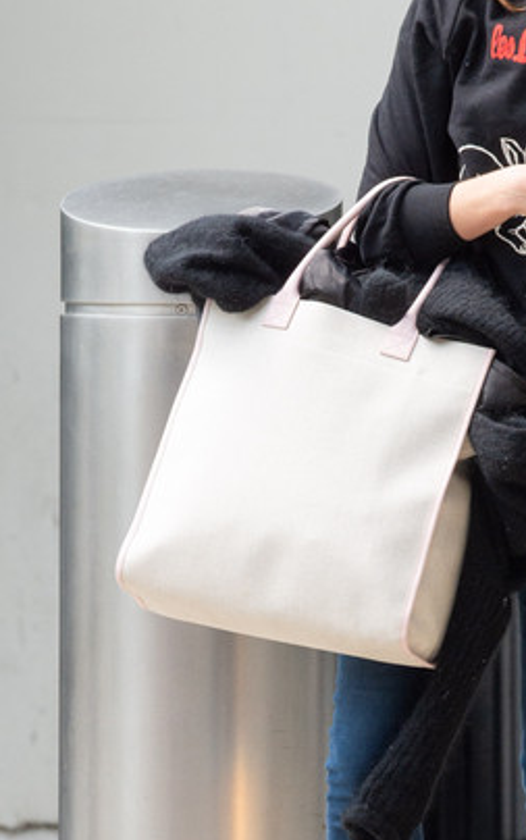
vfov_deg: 3.1
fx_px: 15712
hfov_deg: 1.9
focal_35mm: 686
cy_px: 464
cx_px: 521
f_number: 8
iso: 800
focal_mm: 340
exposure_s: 1/640
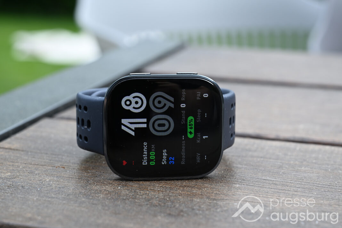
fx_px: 665
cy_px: 114
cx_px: 171
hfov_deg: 28.8
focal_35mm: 70
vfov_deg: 19.5
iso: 125
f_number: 10
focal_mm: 70
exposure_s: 1/40
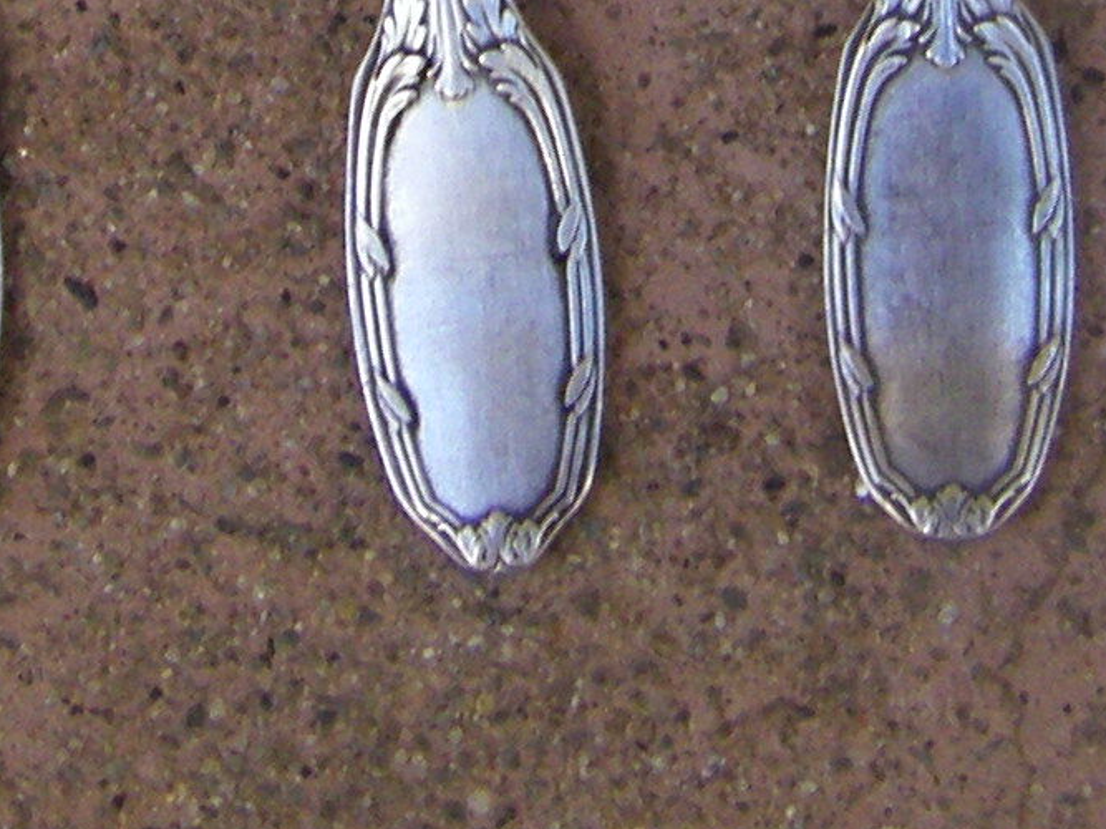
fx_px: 5942
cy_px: -570
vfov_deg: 7.8
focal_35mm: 186
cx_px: 740
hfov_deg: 10.6
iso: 160
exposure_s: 1/50
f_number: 3.5
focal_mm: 6.3
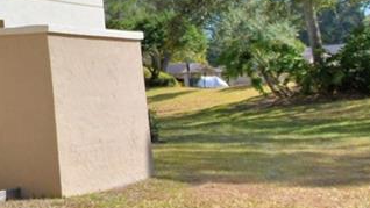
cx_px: -246
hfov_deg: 20.9
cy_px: -66
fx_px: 775
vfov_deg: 14.6
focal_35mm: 79
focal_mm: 10
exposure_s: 1/1600
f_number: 4.5
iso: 100
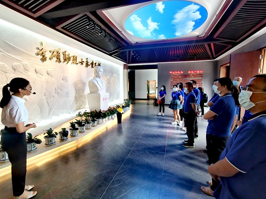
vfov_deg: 74.7
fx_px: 131
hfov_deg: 91.1
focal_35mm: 17
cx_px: 133
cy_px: 100
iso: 100
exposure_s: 1/50
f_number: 2.2
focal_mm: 2.26
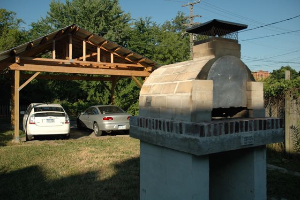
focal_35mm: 33
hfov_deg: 57.2
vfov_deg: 39.9
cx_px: 150
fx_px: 275
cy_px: 100
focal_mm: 22
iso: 200
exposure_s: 1/1600
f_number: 4
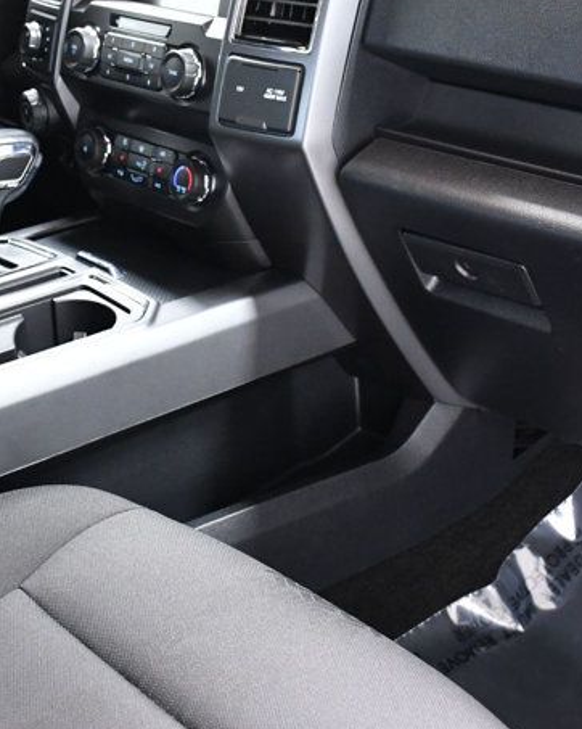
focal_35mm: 70
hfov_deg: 21.8
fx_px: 1508
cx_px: 204
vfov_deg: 27.1
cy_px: 304
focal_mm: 22
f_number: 4
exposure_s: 1/60
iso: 2500
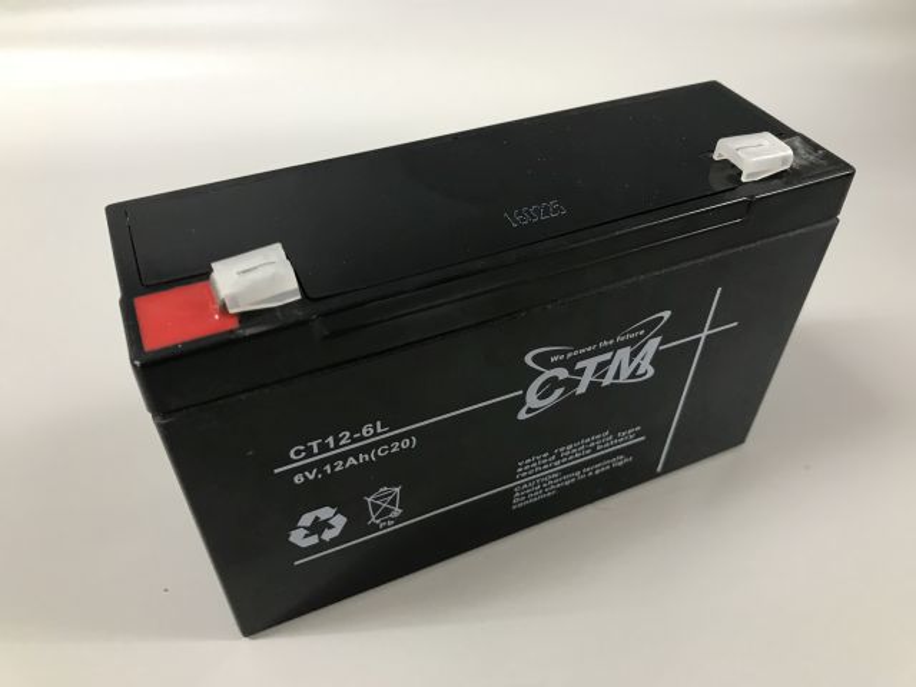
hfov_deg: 63.4
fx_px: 741
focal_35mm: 28
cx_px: 458
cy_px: 344
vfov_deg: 49.7
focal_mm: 3.99
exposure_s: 1/17
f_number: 1.8
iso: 50
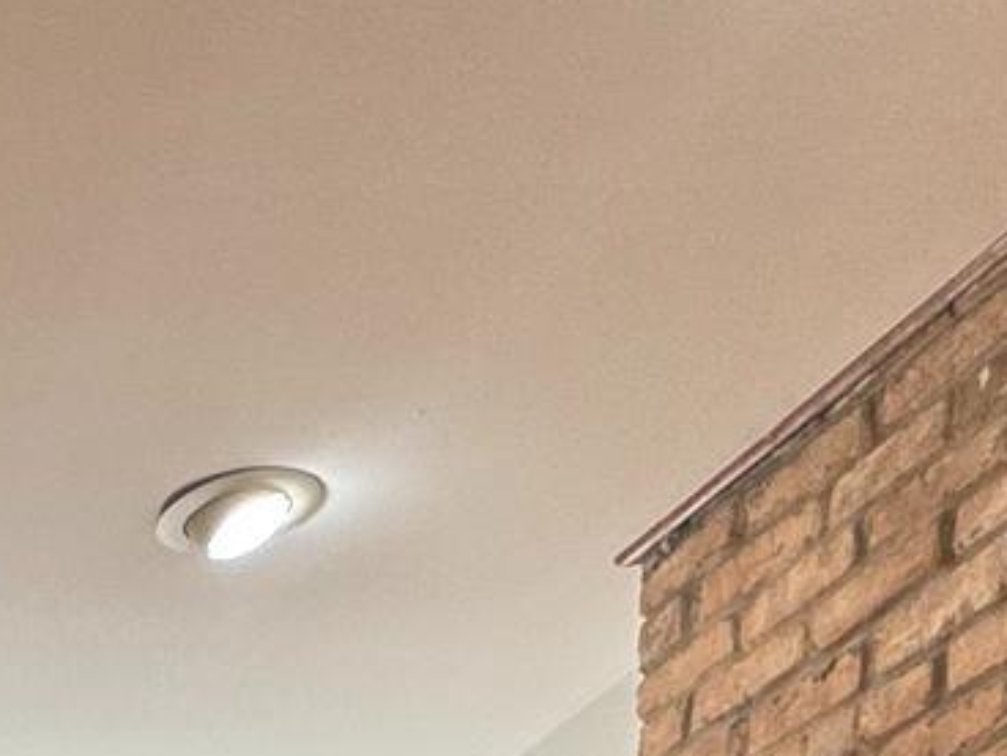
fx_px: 2269
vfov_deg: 14.0
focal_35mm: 78
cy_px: 1739
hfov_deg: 19.9
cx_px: -690
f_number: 2.2
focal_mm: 2.22
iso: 100
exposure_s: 1/120
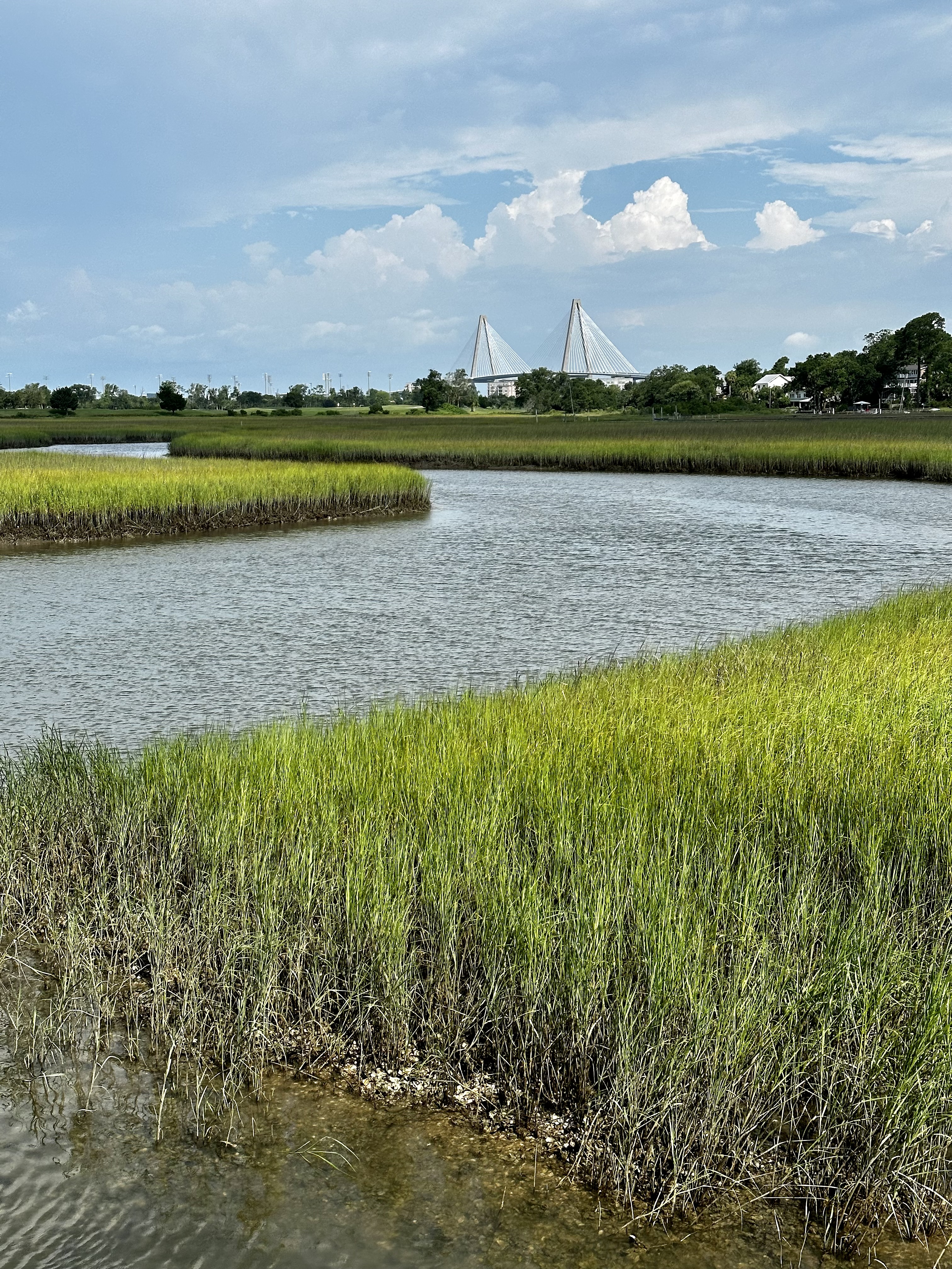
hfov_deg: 30.3
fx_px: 1760
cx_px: 476
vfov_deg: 39.7
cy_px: 634
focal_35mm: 48
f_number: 1.78
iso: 64
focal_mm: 6.86
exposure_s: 1/4785
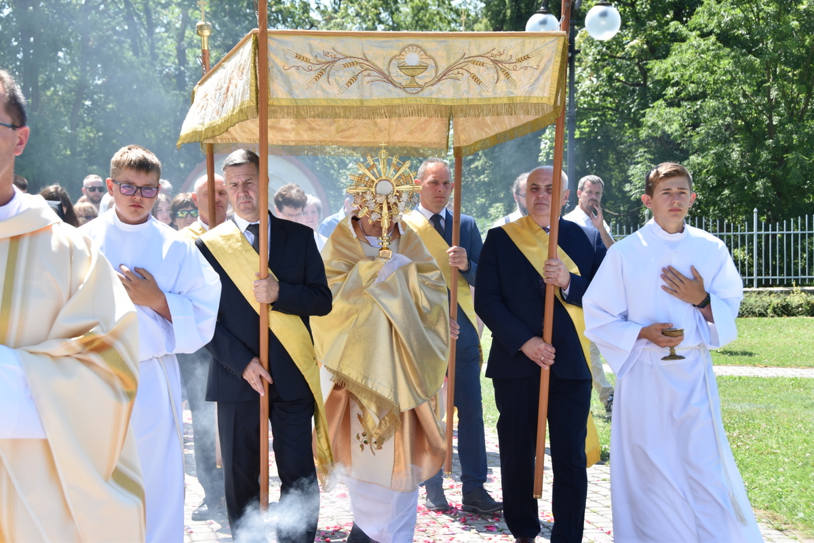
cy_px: 272
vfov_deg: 18.9
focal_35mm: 72
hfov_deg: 28.1
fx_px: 1628
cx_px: 407
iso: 100
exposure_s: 1/125
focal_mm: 48
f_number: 6.3
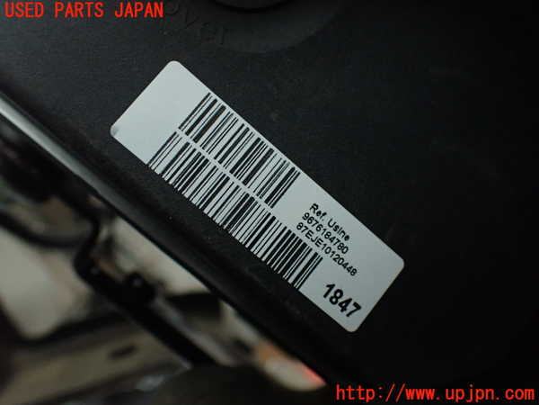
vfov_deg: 44.2
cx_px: 270
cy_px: 202
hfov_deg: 56.8
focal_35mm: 32
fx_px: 498
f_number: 2.4
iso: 640
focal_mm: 5.79
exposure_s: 1/30
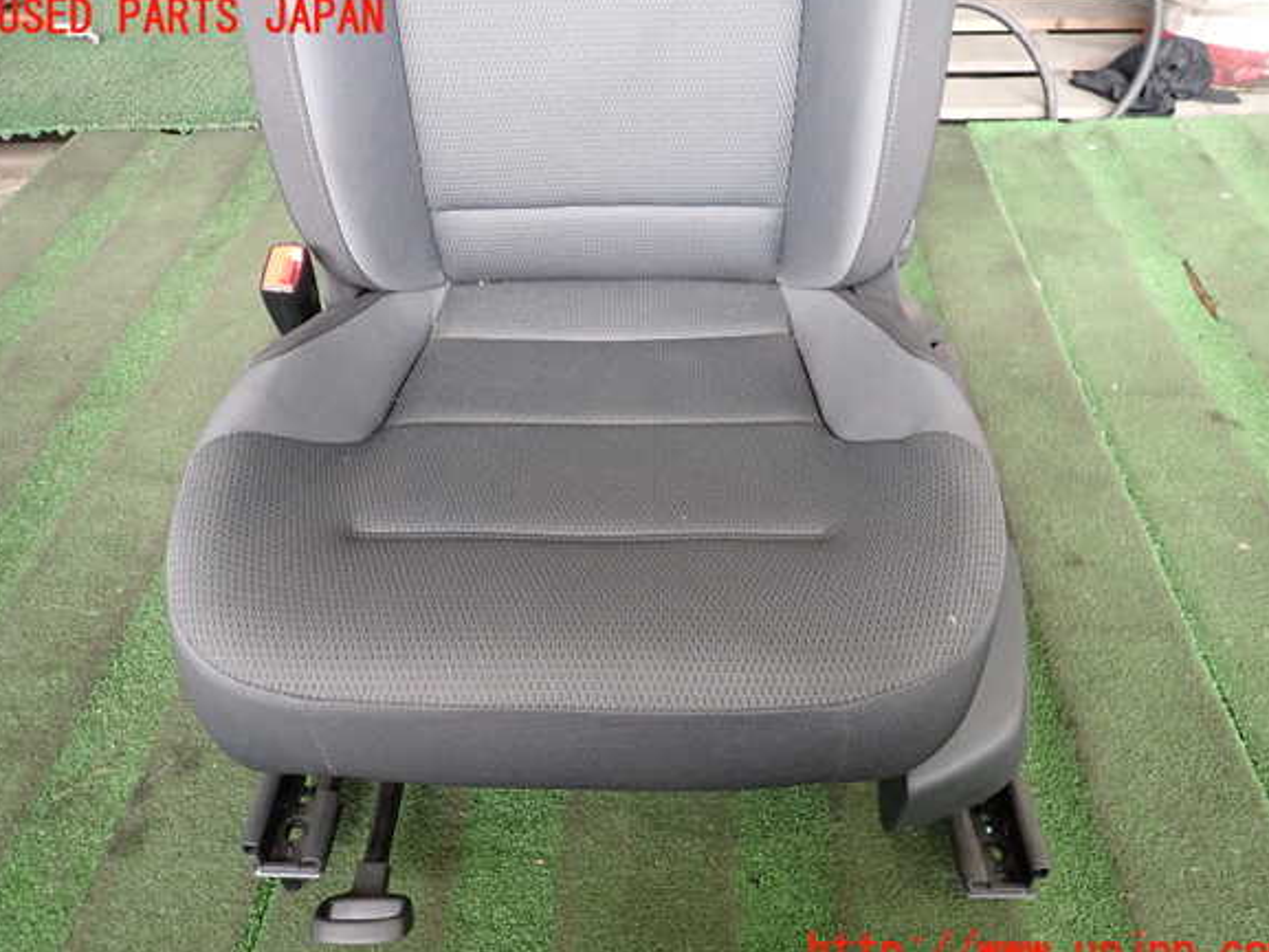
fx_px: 953
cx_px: 644
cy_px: 486
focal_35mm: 26
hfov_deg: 67.3
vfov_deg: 53.1
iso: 400
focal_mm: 4.5
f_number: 2
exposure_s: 1/30
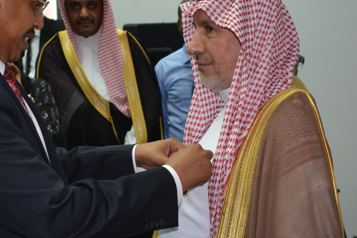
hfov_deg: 23.8
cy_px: 112
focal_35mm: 84
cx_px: 87
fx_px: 836
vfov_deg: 16.2
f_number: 3.8
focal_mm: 21
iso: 450
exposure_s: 1/60
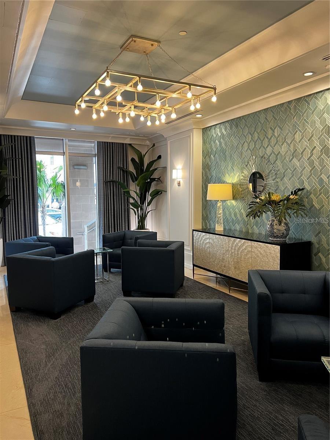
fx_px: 330
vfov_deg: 67.3
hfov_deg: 53.1
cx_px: 165
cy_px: 220
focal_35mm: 26
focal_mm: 5.7
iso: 200
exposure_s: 1/60
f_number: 1.5
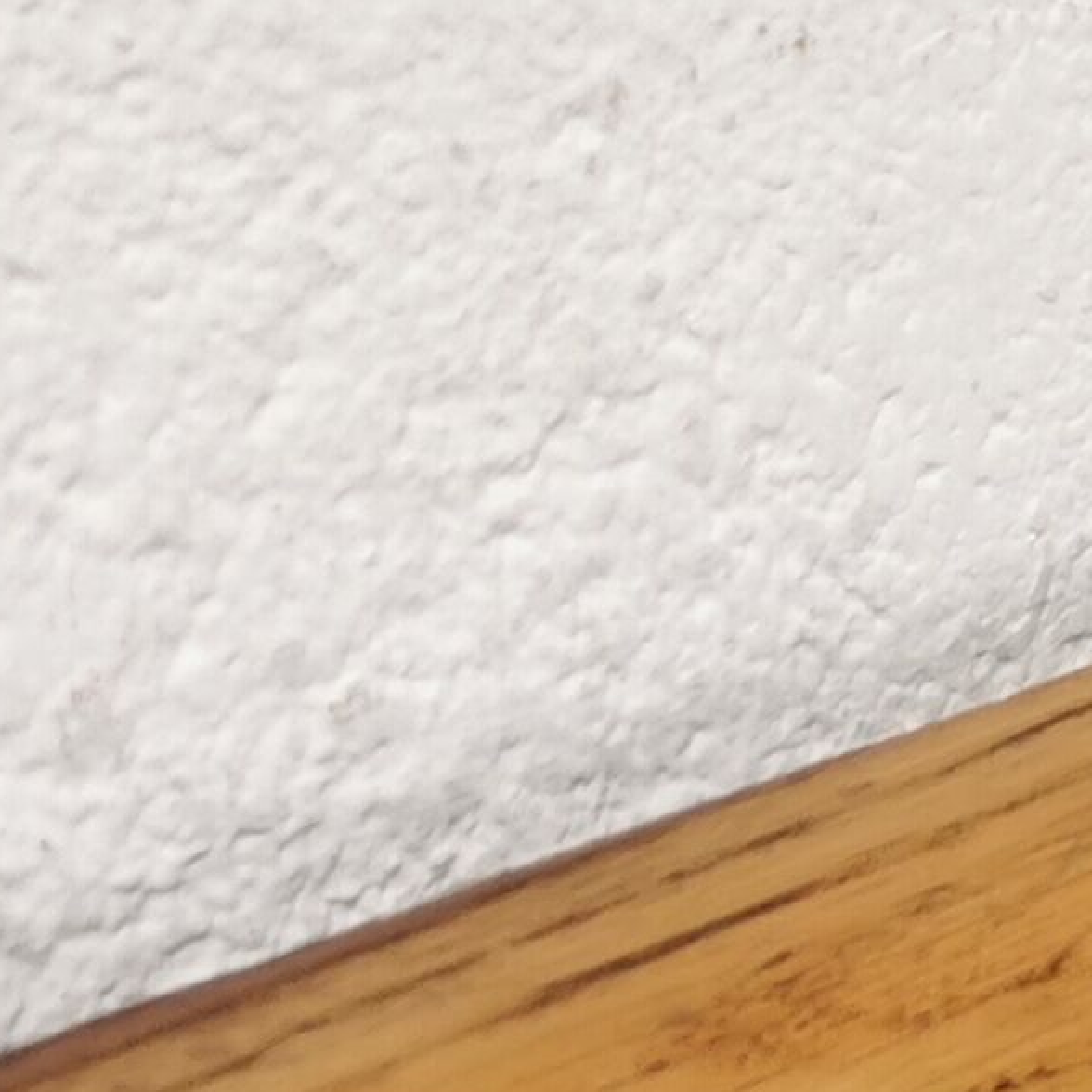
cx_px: 2147
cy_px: 1779
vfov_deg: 11.2
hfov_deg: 10.8
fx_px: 5282
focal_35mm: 148
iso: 50
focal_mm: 5.58
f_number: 1.8
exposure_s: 1/107
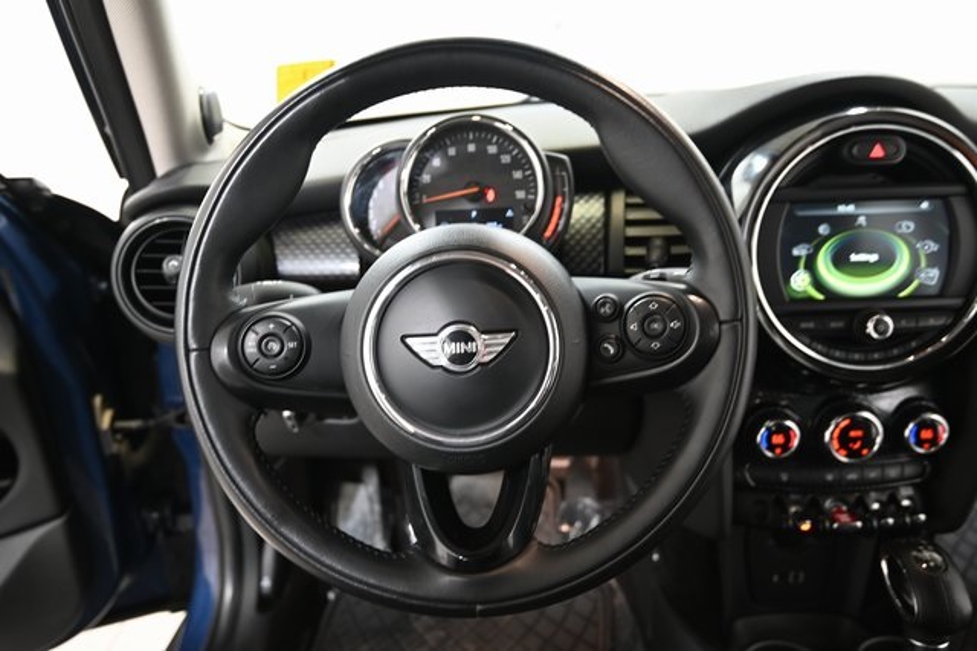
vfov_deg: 49.5
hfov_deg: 69.4
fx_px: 705
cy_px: 326
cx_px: 488
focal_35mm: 26
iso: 640
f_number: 4
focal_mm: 26
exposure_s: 1/13
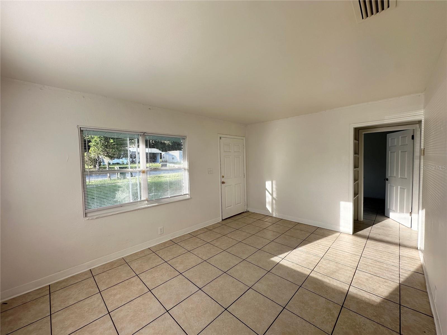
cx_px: 224
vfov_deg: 85.7
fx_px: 181
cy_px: 168
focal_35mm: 14
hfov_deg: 102.1
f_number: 2.2
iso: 40
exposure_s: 1/254
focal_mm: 2.22
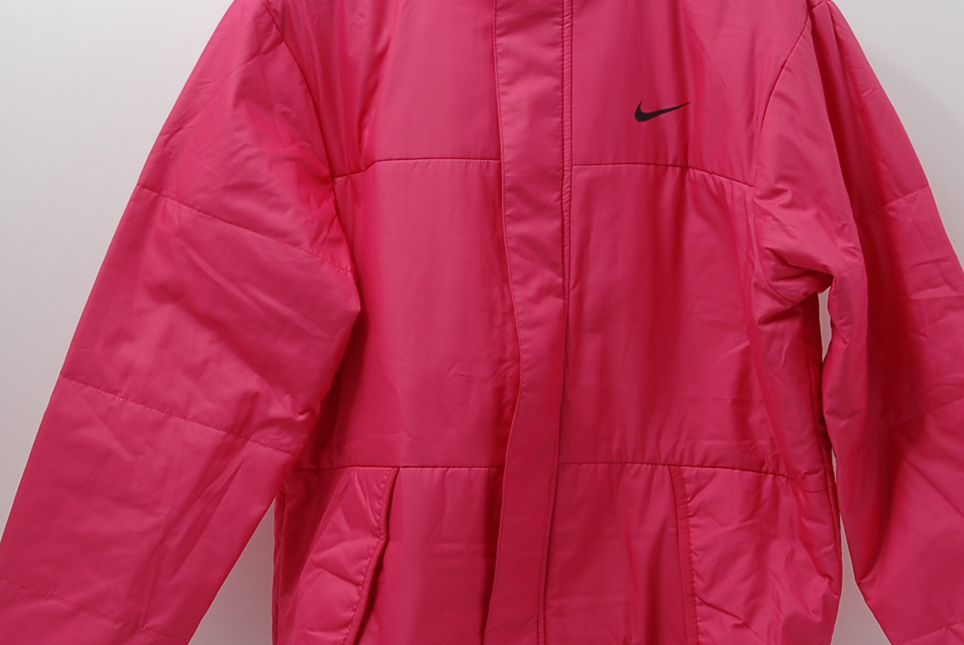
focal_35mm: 73
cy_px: 337
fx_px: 1957
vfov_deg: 18.7
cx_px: 556
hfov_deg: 27.6
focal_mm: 28
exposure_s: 1/200
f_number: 8
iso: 100
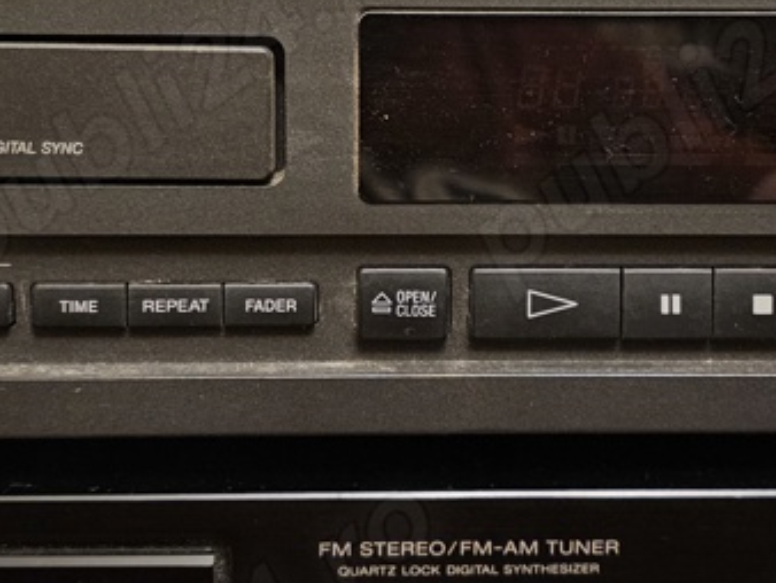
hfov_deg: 28.5
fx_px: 1525
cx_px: 450
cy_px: 131
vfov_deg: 21.4
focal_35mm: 68
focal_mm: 6.3
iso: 500
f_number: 1.7
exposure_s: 1/50
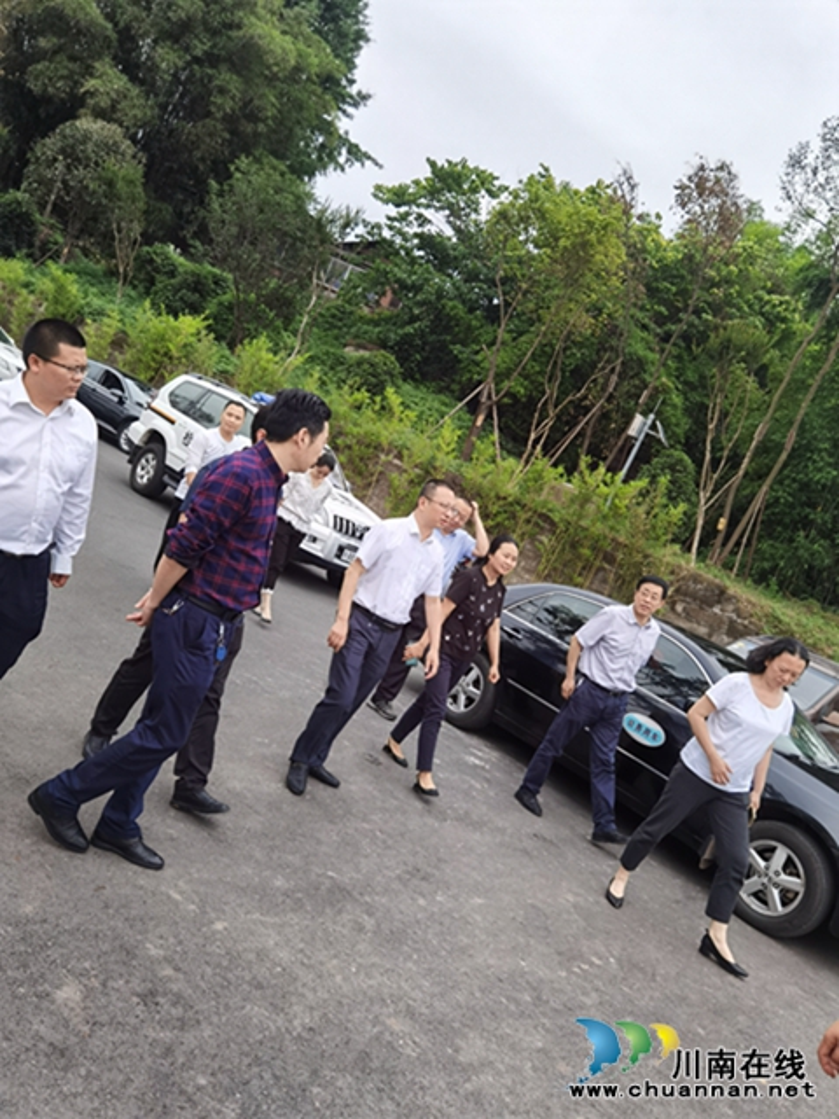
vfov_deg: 65.3
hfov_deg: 51.4
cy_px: 560
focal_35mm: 27
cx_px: 420
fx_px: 873
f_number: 1.9
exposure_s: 1/856
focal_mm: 6.71
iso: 50
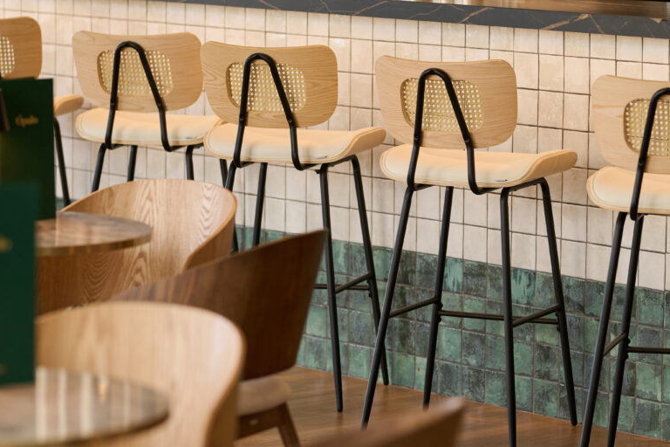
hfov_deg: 12.1
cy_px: 114
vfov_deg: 8.1
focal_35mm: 170
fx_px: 3164
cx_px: 465
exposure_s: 1/320
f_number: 2
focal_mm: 85
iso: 200
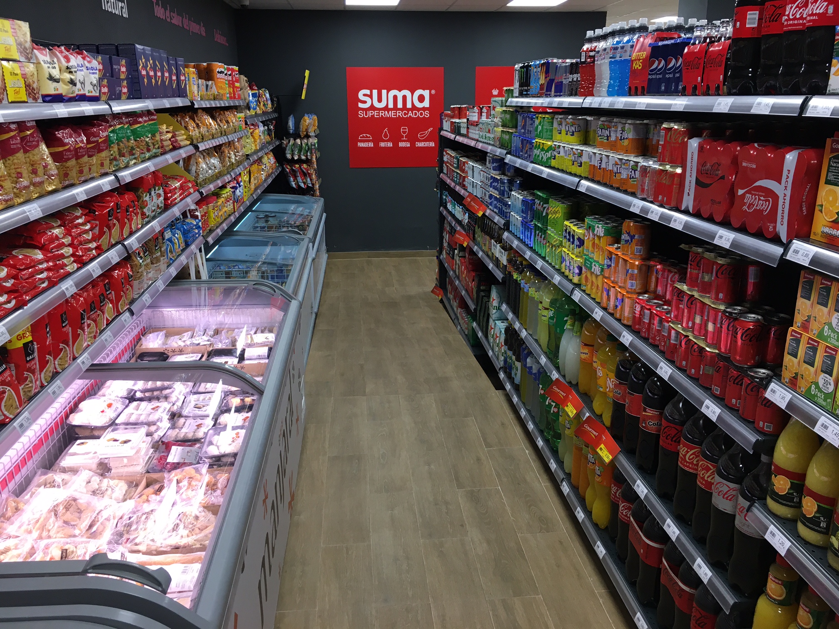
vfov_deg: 48.2
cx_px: 420
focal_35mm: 29
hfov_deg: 61.7
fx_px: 703
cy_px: 314
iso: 40
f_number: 2.2
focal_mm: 4.15
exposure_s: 1/33
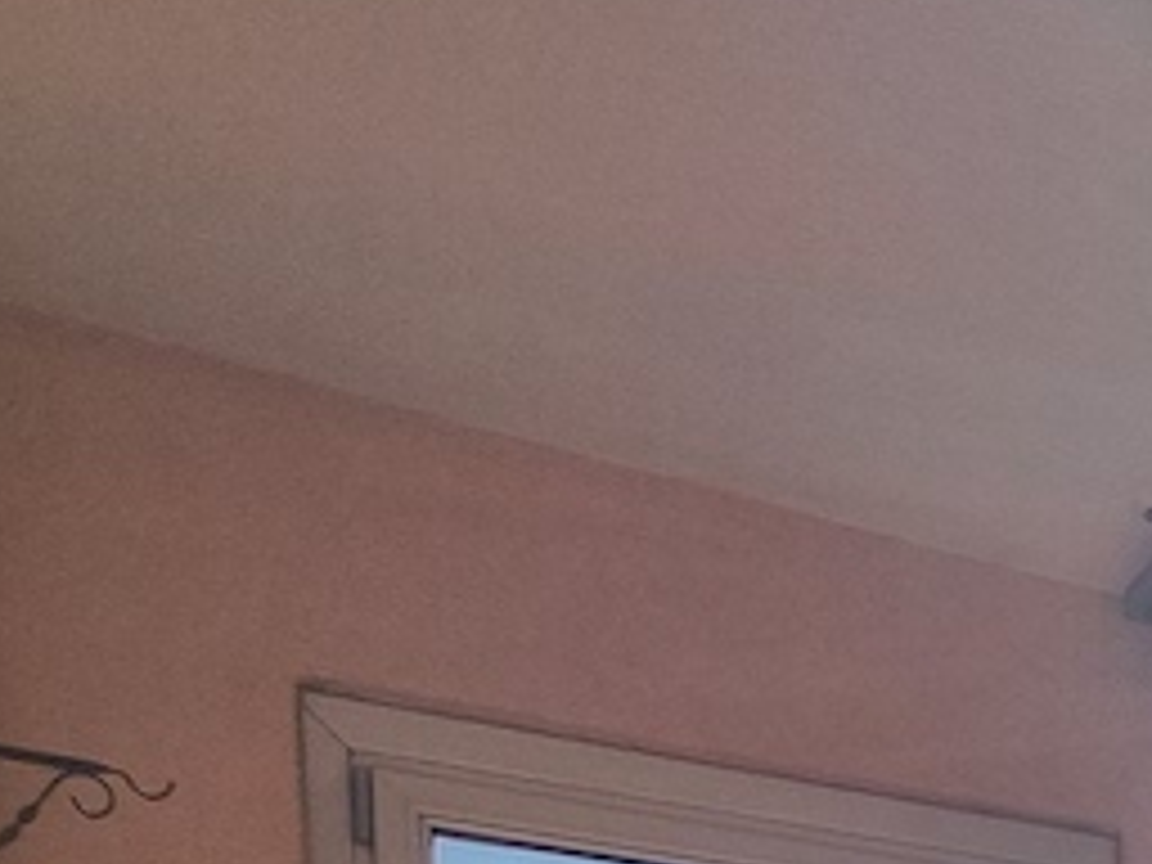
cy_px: 1516
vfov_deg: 20.6
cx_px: 1728
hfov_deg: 26.5
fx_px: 1731
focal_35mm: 52
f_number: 2.2
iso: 50
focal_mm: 2.2
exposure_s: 1/3680
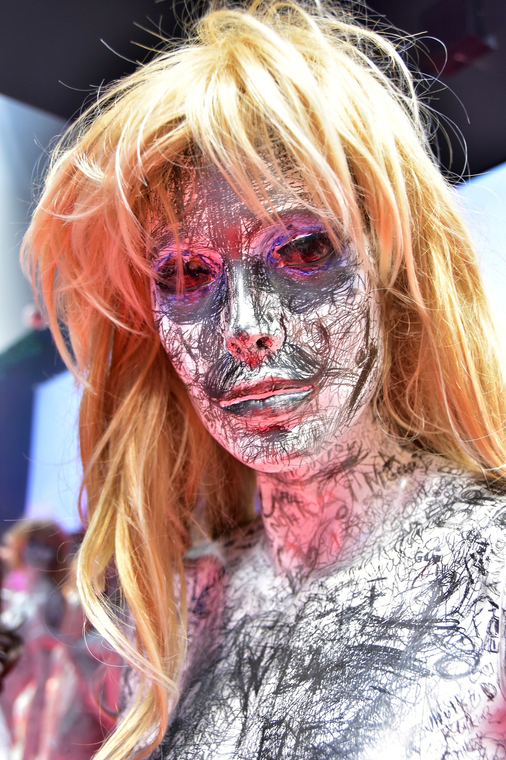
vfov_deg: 47.9
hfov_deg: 33.0
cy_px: 380
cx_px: 253
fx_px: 854
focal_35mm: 40
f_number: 4.5
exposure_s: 1/40
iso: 800
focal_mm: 27
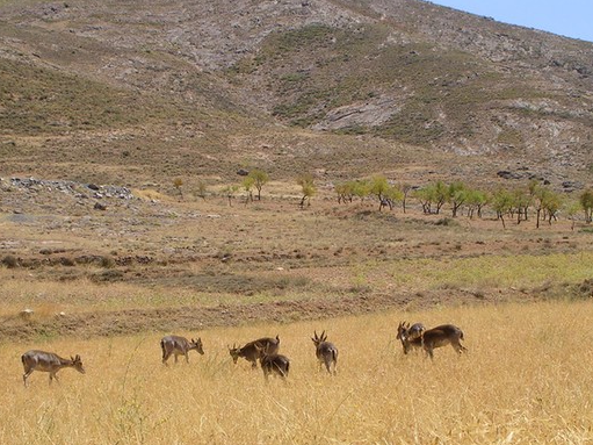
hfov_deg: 13.7
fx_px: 2466
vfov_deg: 10.3
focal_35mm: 144
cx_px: 238
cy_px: 274
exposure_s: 1/390
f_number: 4.9
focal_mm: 17.4
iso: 50
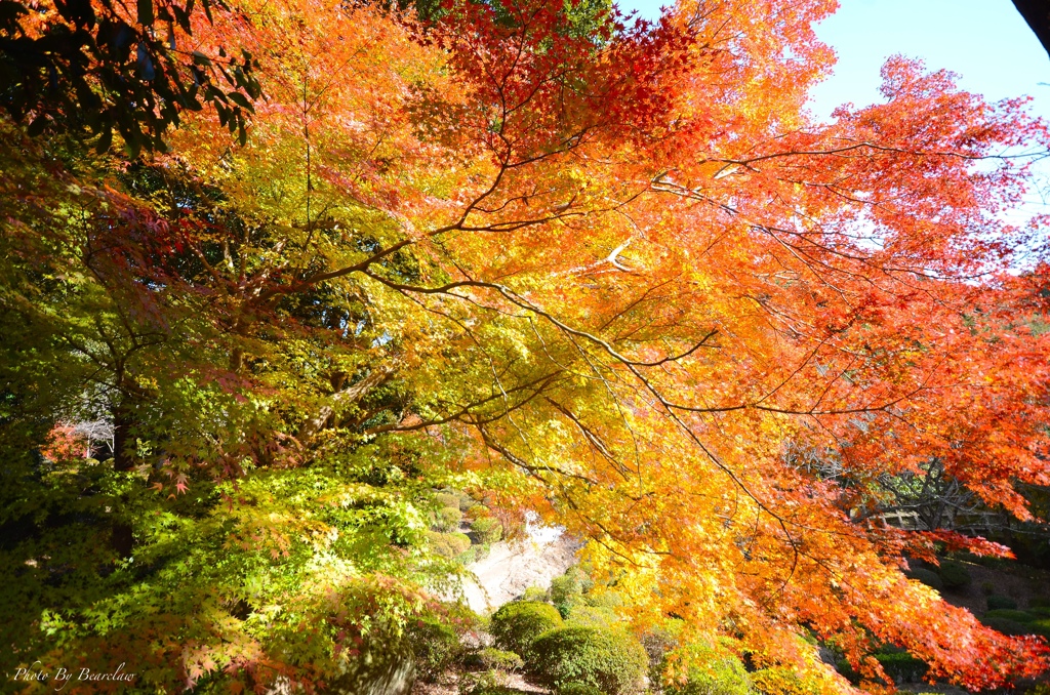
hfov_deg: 81.3
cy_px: 348
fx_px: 611
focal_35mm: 21
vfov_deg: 59.3
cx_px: 525
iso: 100
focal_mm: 14
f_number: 5.6
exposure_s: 1/80
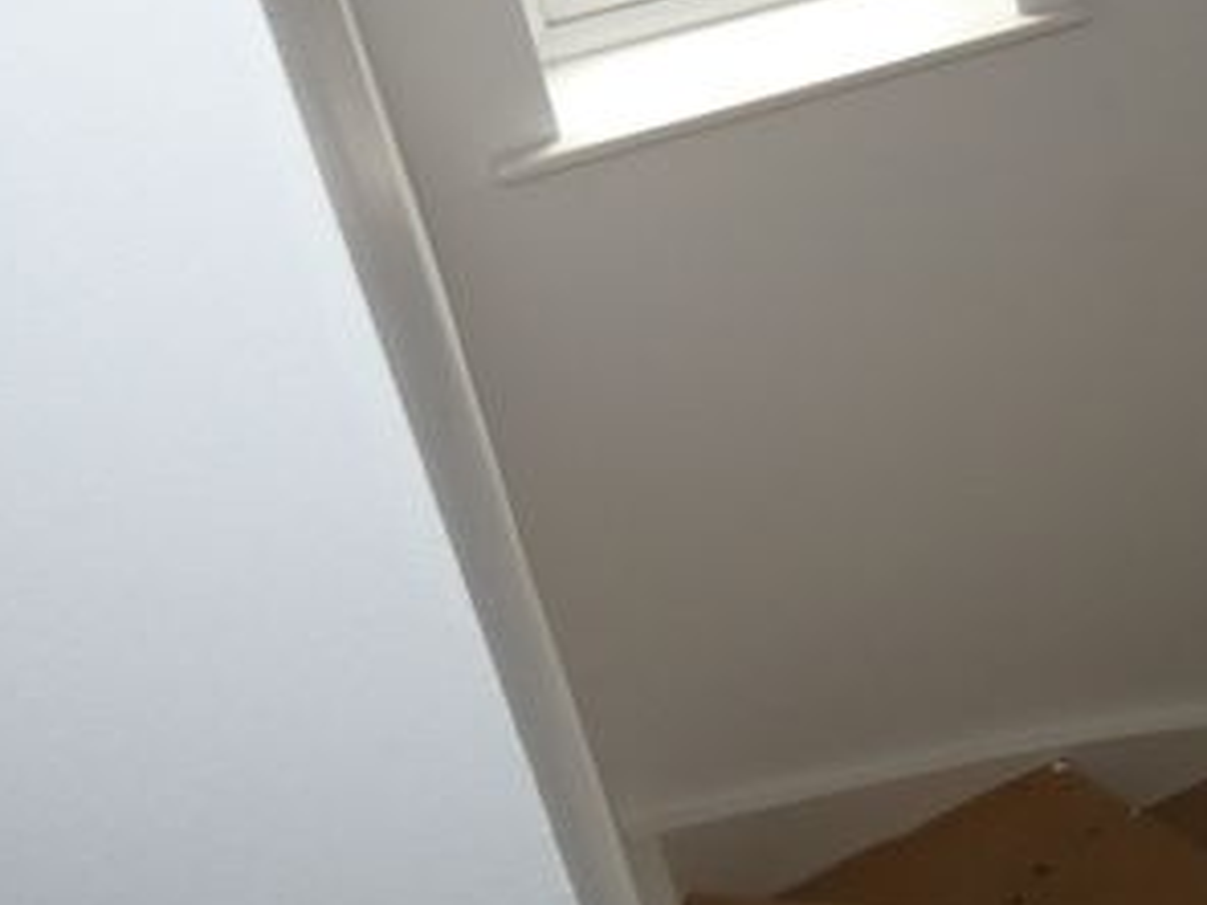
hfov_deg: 28.8
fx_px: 1883
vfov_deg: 26.0
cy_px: 61
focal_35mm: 54
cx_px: 1582
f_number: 2.8
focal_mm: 3.6
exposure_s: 1/60
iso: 200
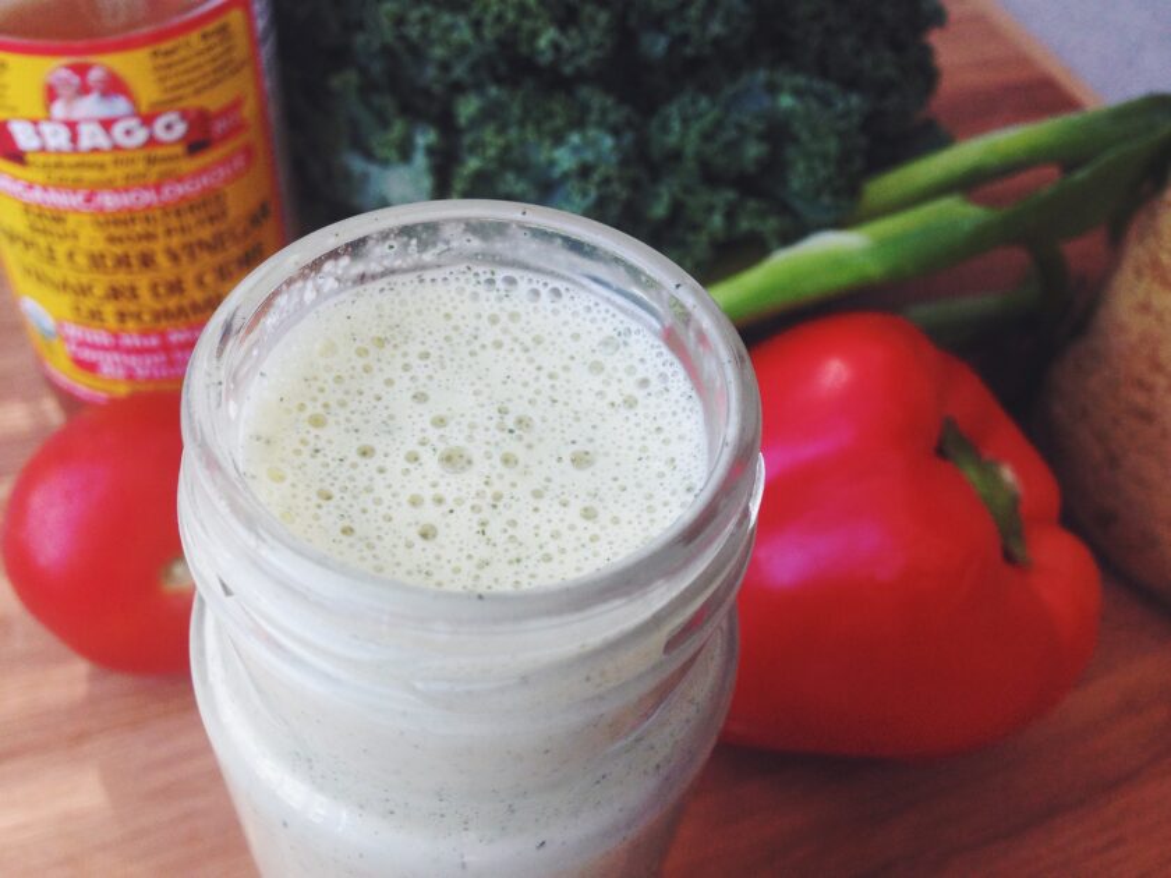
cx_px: 586
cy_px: 439
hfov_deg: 55.4
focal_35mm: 33
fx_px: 1116
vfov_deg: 42.9
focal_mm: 4.12
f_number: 2.4
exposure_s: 1/120
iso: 100
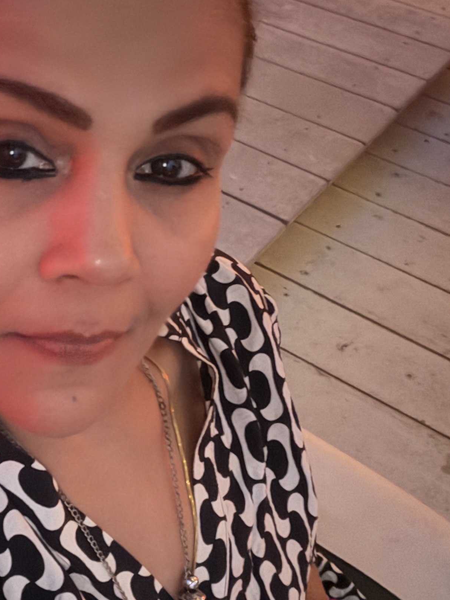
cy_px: 326
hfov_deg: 28.0
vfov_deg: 38.2
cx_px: 47
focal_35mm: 50
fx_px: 867
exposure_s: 1/8
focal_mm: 2.71
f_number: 1.9
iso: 1600
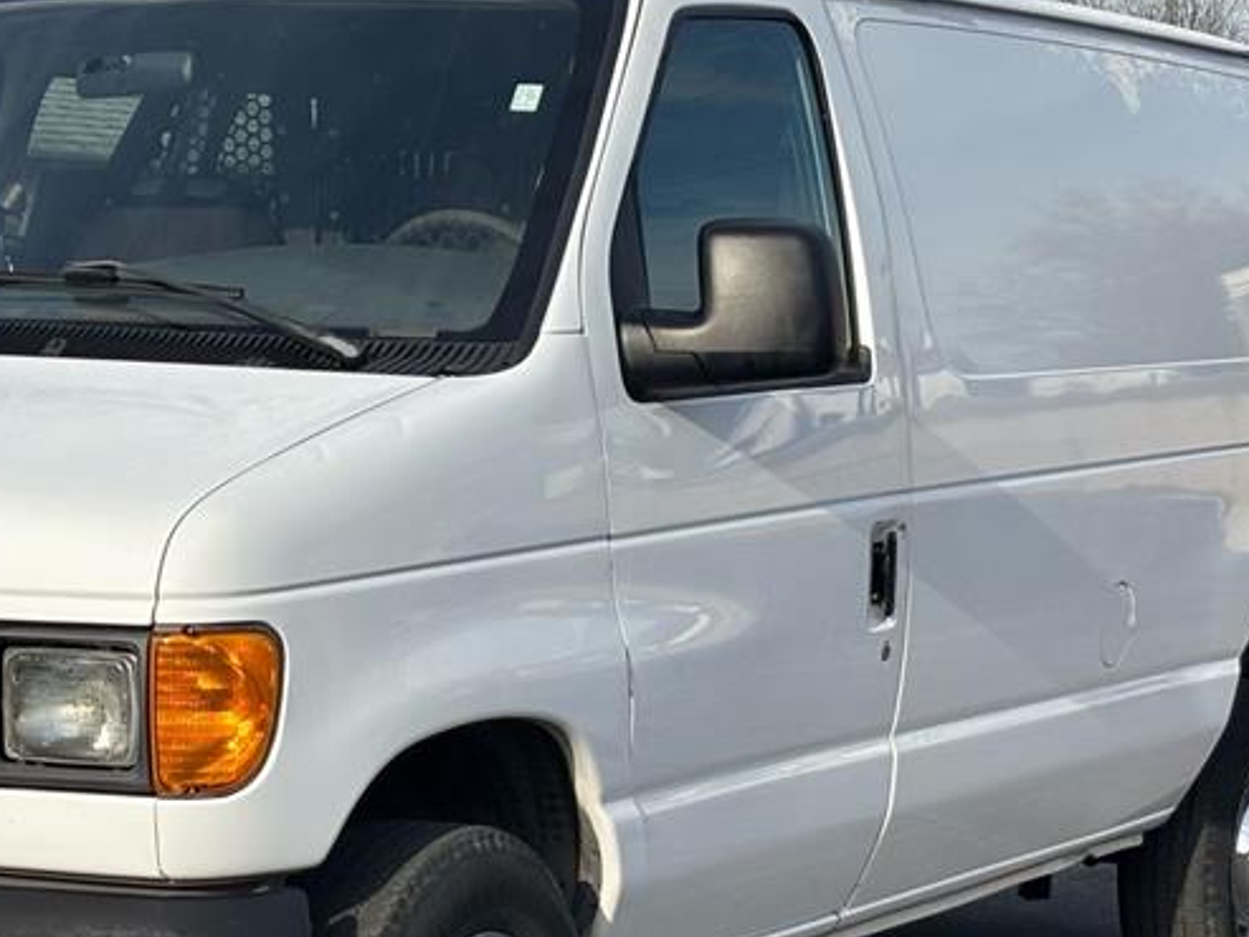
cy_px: 620
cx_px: 248
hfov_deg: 18.0
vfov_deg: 13.7
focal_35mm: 108
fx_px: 3898
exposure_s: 1/2105
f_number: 1.6
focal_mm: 5.96
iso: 32
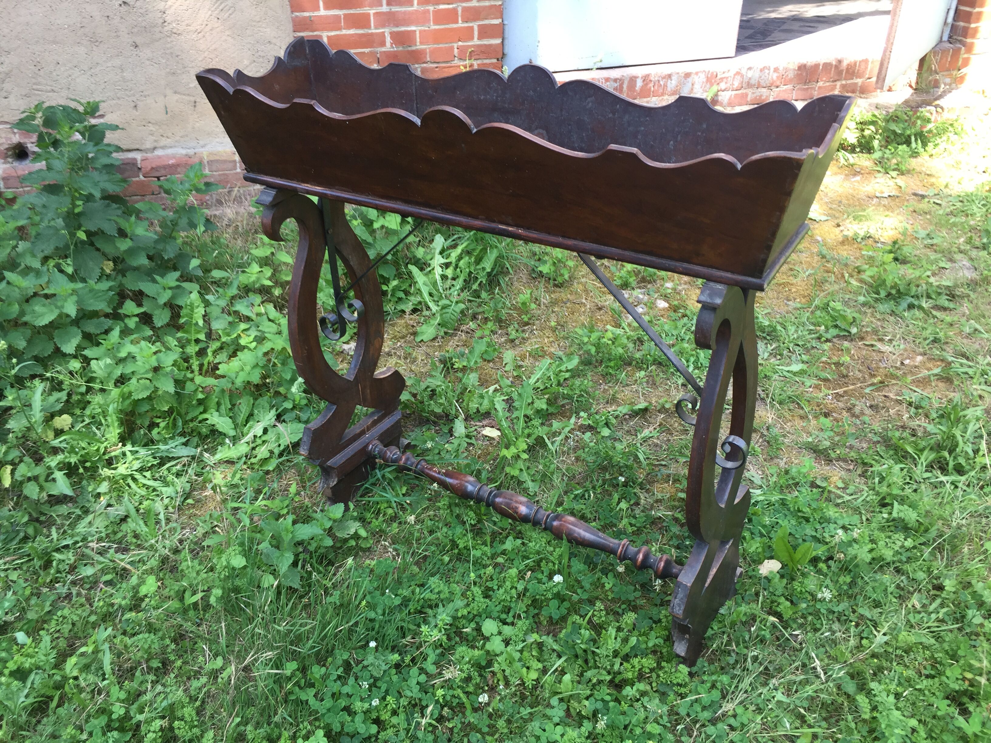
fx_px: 830
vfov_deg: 48.2
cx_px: 496
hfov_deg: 61.7
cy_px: 372
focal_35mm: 29
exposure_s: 1/100
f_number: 2.2
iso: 32
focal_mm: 4.15
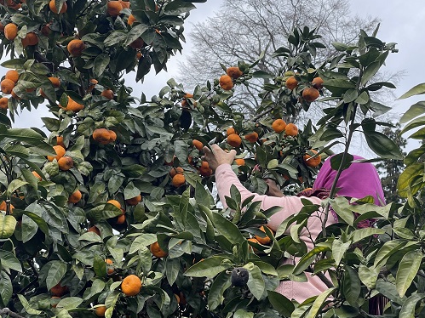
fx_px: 945
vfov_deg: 19.1
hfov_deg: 25.3
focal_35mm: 77
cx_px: 202
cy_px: 163
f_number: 2.2
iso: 20
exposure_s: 1/348
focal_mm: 7.5
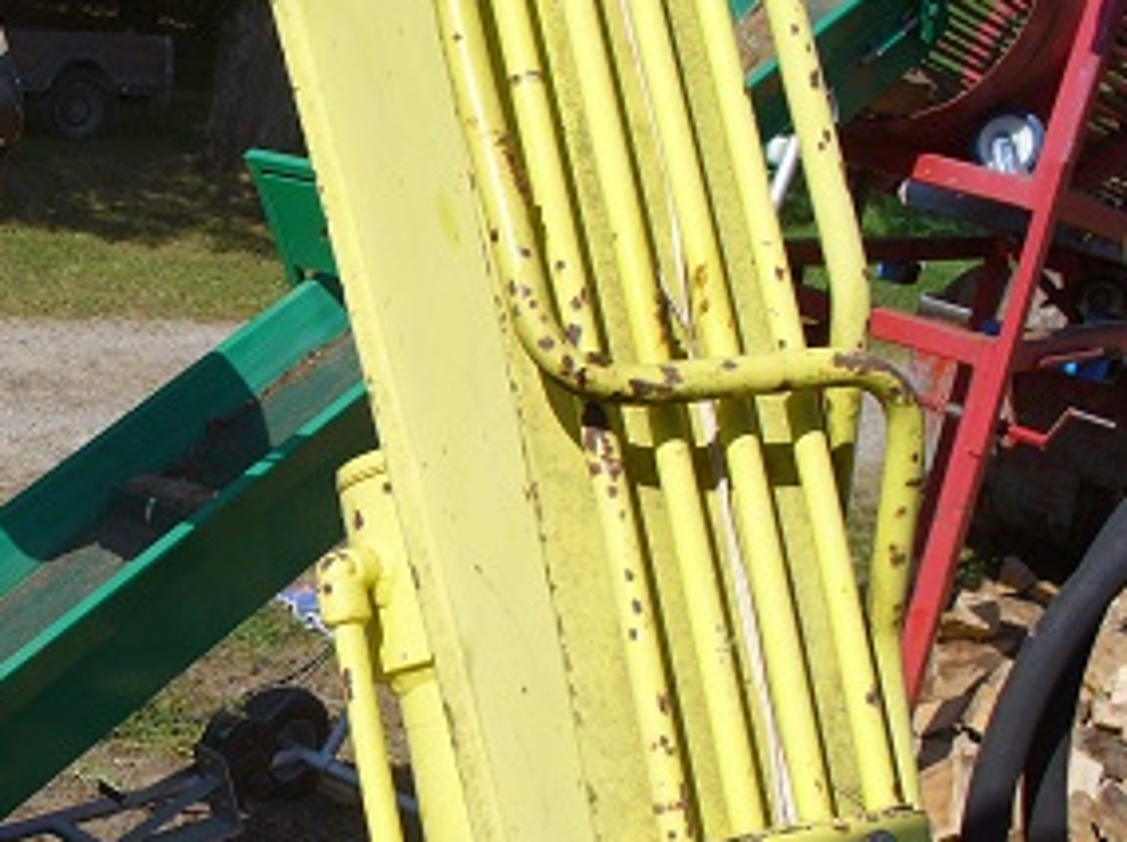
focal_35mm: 65
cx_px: 158
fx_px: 2114
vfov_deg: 22.4
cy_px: 591
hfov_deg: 28.9
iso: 64
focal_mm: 6.1
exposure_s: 1/320
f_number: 5.6
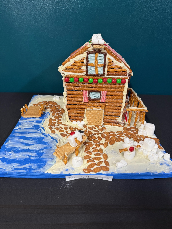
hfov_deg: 56.8
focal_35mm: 24
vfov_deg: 71.6
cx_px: 86
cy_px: 114
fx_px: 159
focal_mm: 6.76
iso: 250
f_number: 1.78
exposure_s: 1/60
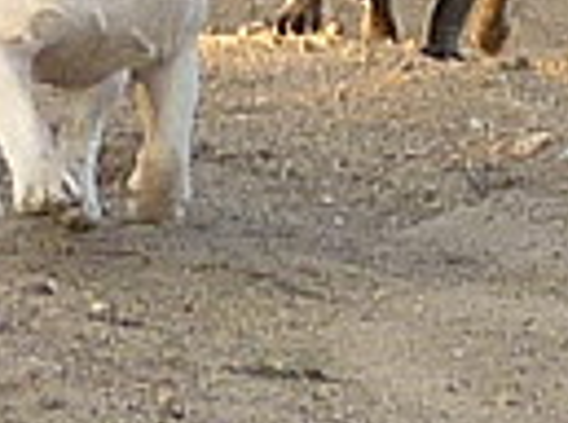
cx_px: -42
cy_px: -441
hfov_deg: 10.8
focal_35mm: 182
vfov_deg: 7.8
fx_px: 2978
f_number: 2.8
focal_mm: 5.5
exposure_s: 1/160
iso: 80
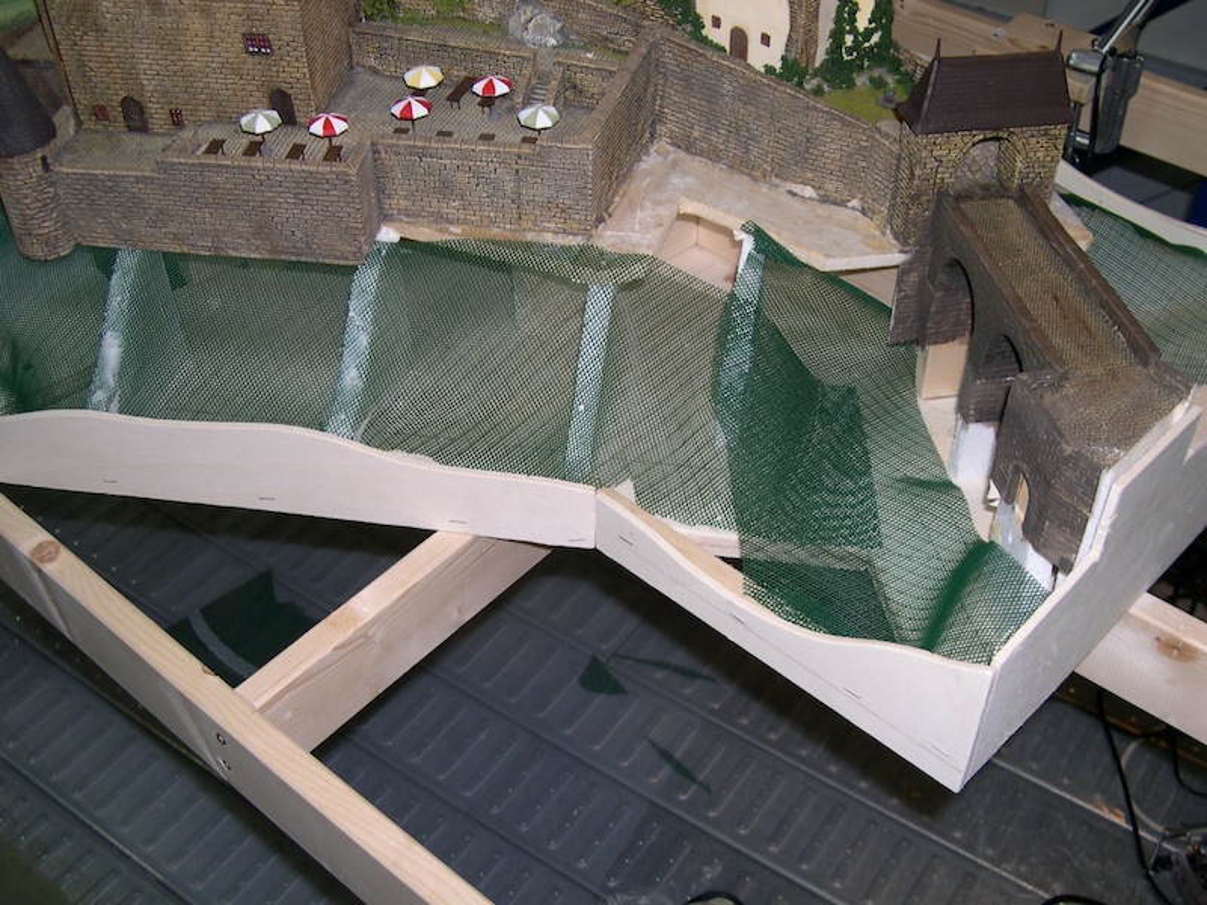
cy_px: 452
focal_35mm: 38
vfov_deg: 37.7
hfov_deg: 49.0
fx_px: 1325
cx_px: 604
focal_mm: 8
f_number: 2.8
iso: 100
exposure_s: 1/60
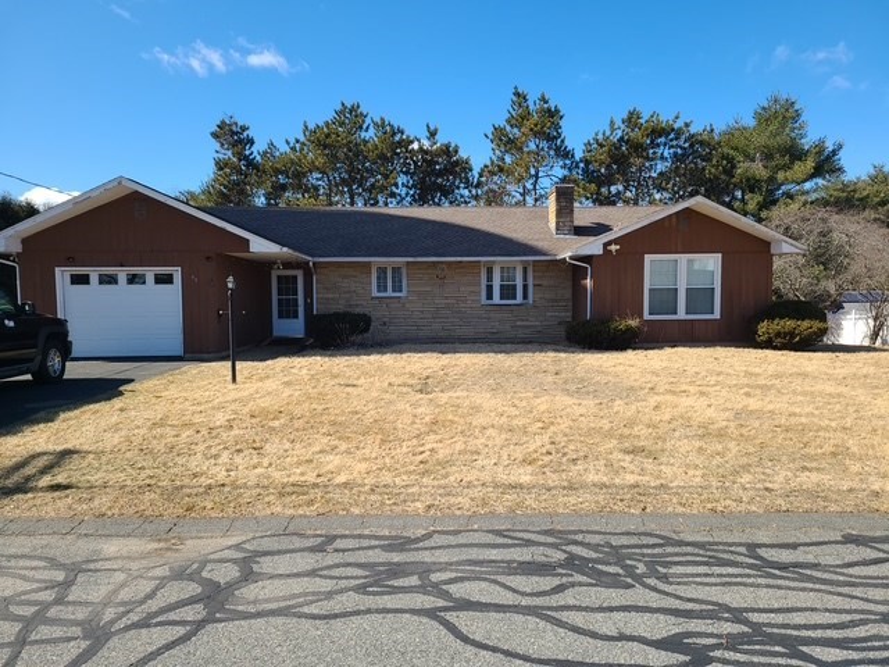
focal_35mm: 26
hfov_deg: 67.3
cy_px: 334
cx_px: 444
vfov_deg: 53.1
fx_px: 668
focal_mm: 5.4
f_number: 1.8
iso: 40
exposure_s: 1/1453
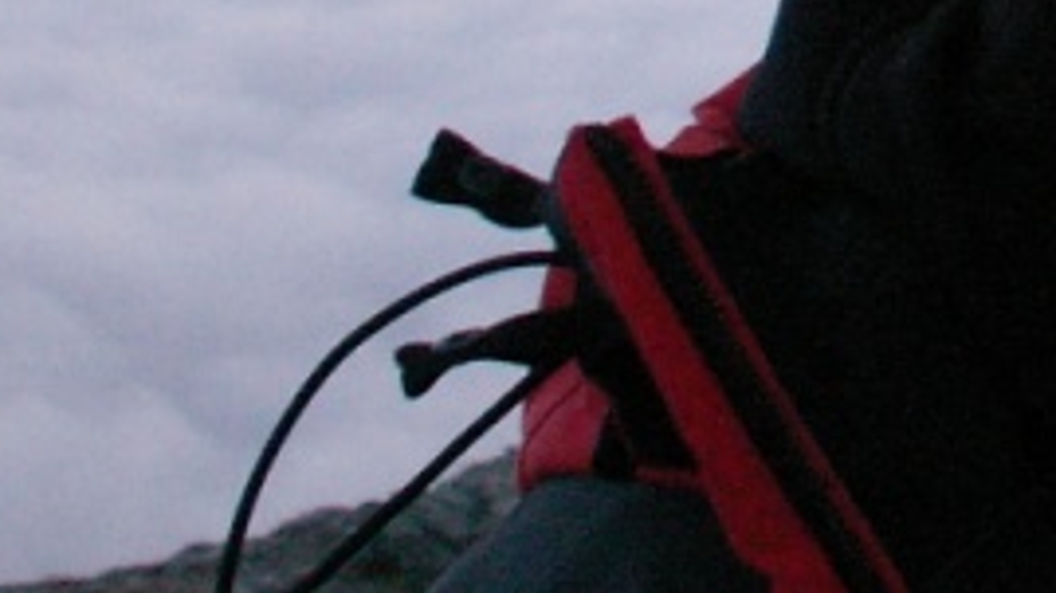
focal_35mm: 145
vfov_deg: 7.9
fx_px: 4058
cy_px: -723
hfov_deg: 13.6
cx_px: 1786
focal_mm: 5.86
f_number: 2.8
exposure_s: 1/40
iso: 160
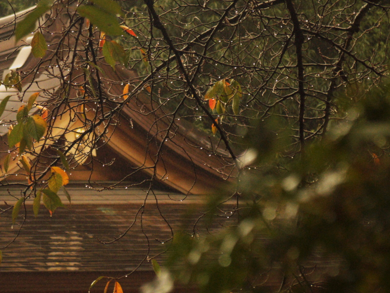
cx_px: 211
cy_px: 127
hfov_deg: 6.1
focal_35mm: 324
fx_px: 3651
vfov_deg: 4.6
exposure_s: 1/250
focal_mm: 45
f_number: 2.8
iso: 2500
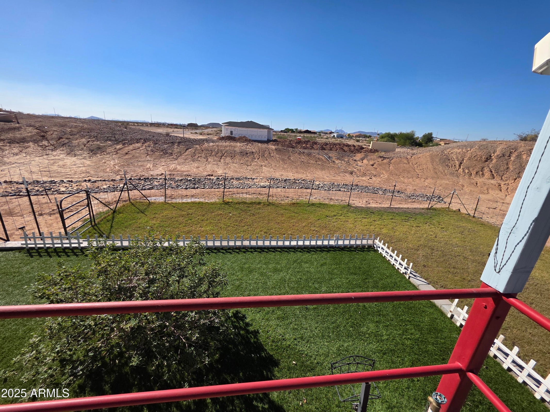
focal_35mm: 13
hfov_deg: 106.2
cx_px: 275
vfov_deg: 89.9
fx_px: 207
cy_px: 206
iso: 40
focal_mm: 2.2
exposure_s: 1/2969
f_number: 1.9
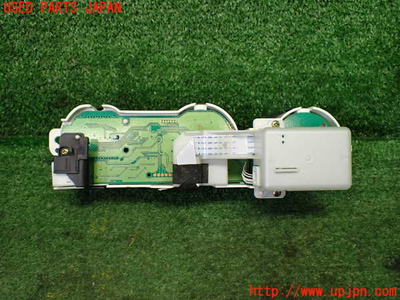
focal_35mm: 32
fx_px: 370
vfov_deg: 44.2
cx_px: 200
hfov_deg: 56.8
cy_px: 150
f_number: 2.4
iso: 400
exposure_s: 1/125
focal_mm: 5.79
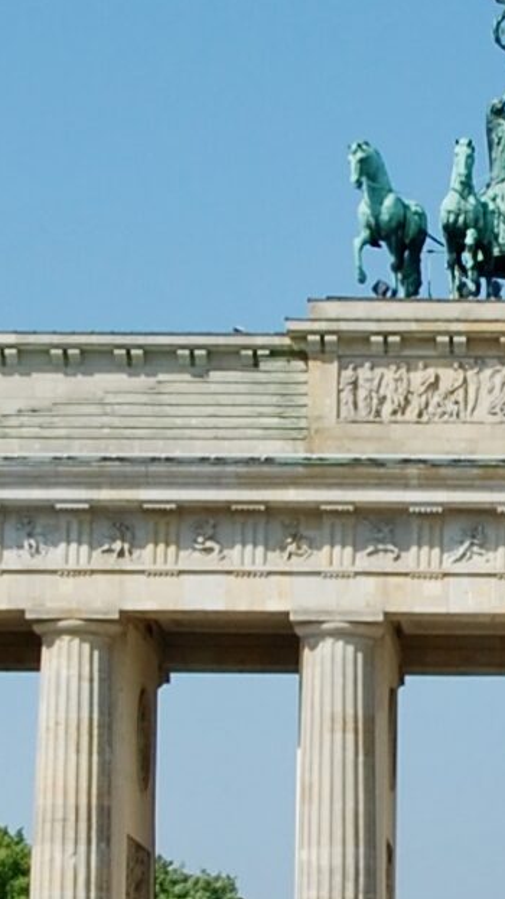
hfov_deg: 8.5
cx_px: 456
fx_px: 3384
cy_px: 504
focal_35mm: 142
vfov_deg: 15.1
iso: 200
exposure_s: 1/400
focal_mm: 22
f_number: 10
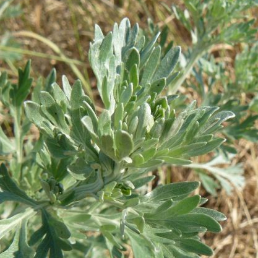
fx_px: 514
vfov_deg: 28.1
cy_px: 157
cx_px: 119
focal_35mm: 61
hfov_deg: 28.1
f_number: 5.6
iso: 100
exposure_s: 1/200
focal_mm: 6
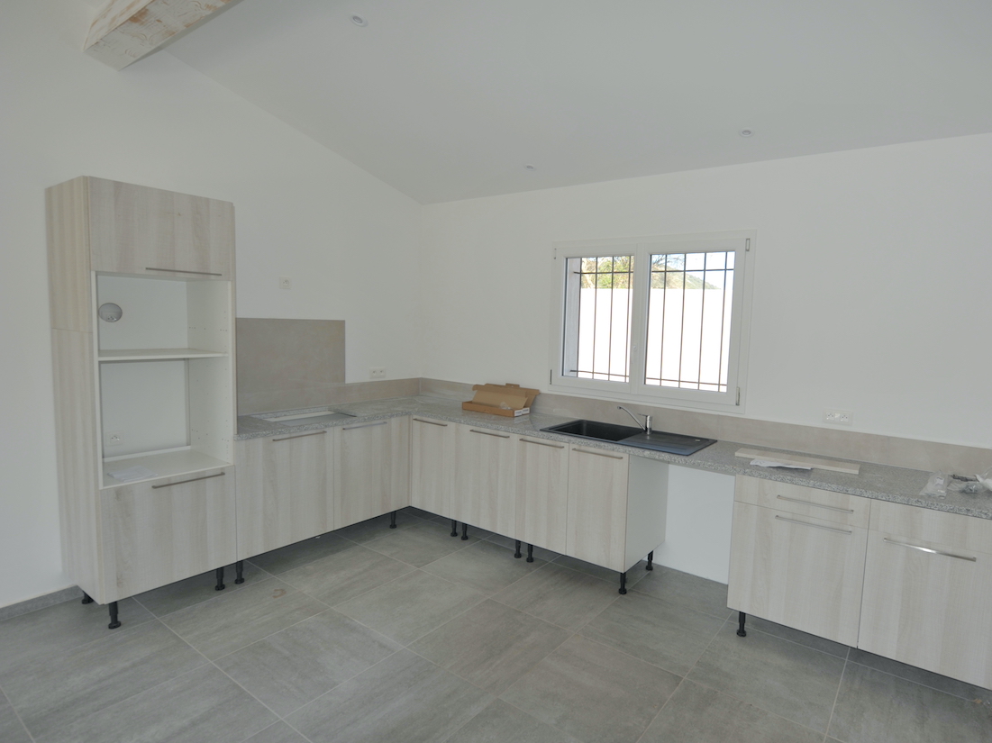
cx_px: 569
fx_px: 544
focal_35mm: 19
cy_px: 368
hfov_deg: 84.1
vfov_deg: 68.7
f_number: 4.8
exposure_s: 1/320
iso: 200
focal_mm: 17
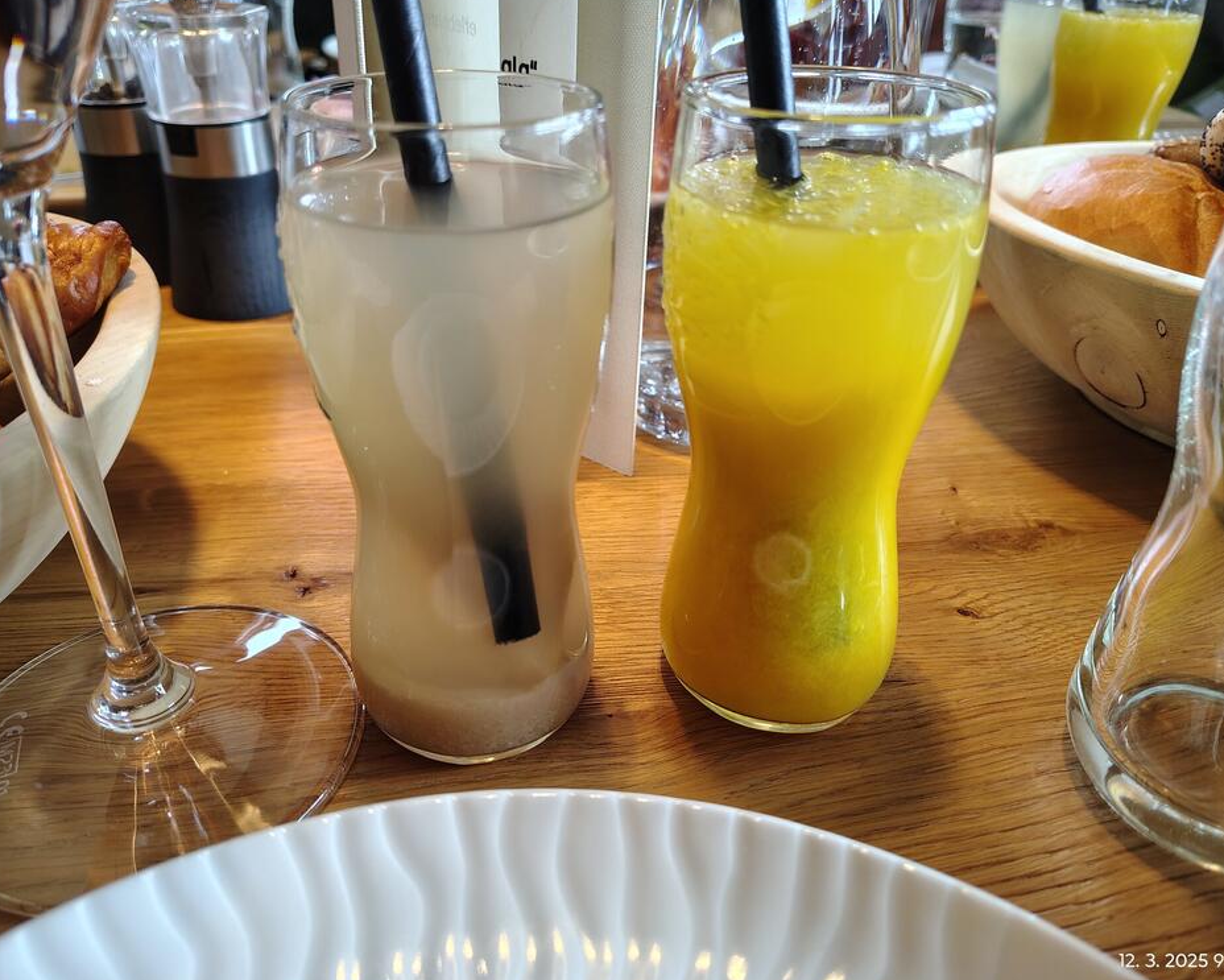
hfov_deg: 66.0
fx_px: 942
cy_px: 491
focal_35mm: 26
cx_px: 604
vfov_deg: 55.0
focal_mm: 5.56
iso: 202
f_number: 1.8
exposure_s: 1/100
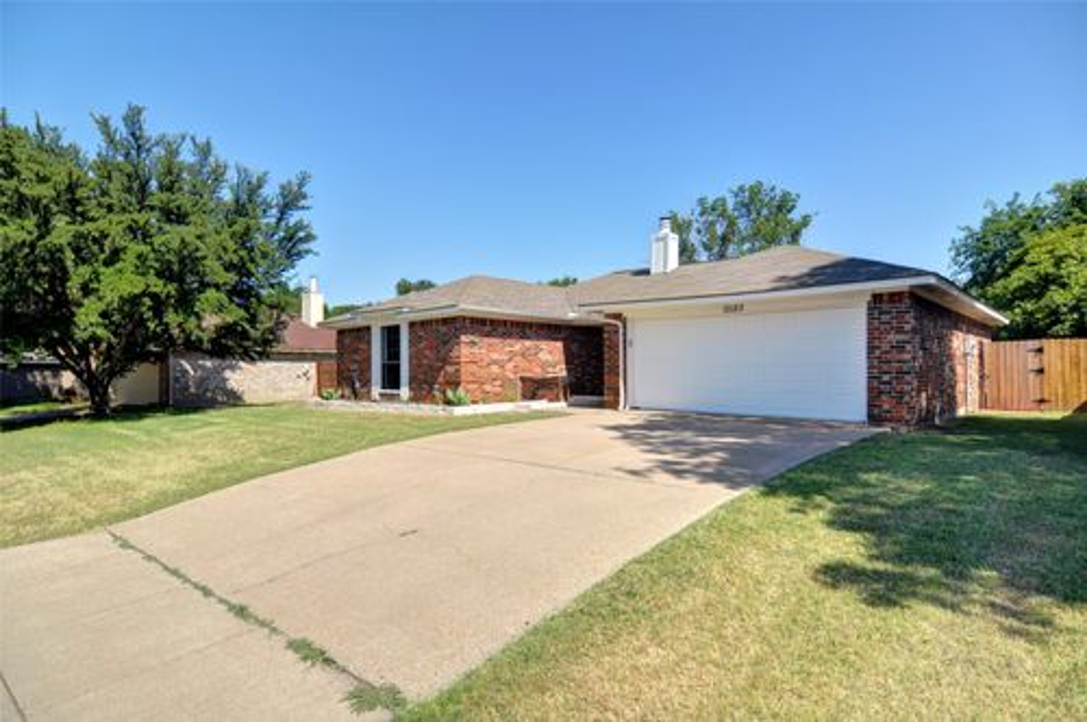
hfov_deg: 90.1
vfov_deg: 67.2
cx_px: 544
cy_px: 361
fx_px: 543
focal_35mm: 18
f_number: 5
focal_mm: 12
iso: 200
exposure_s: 1/1250
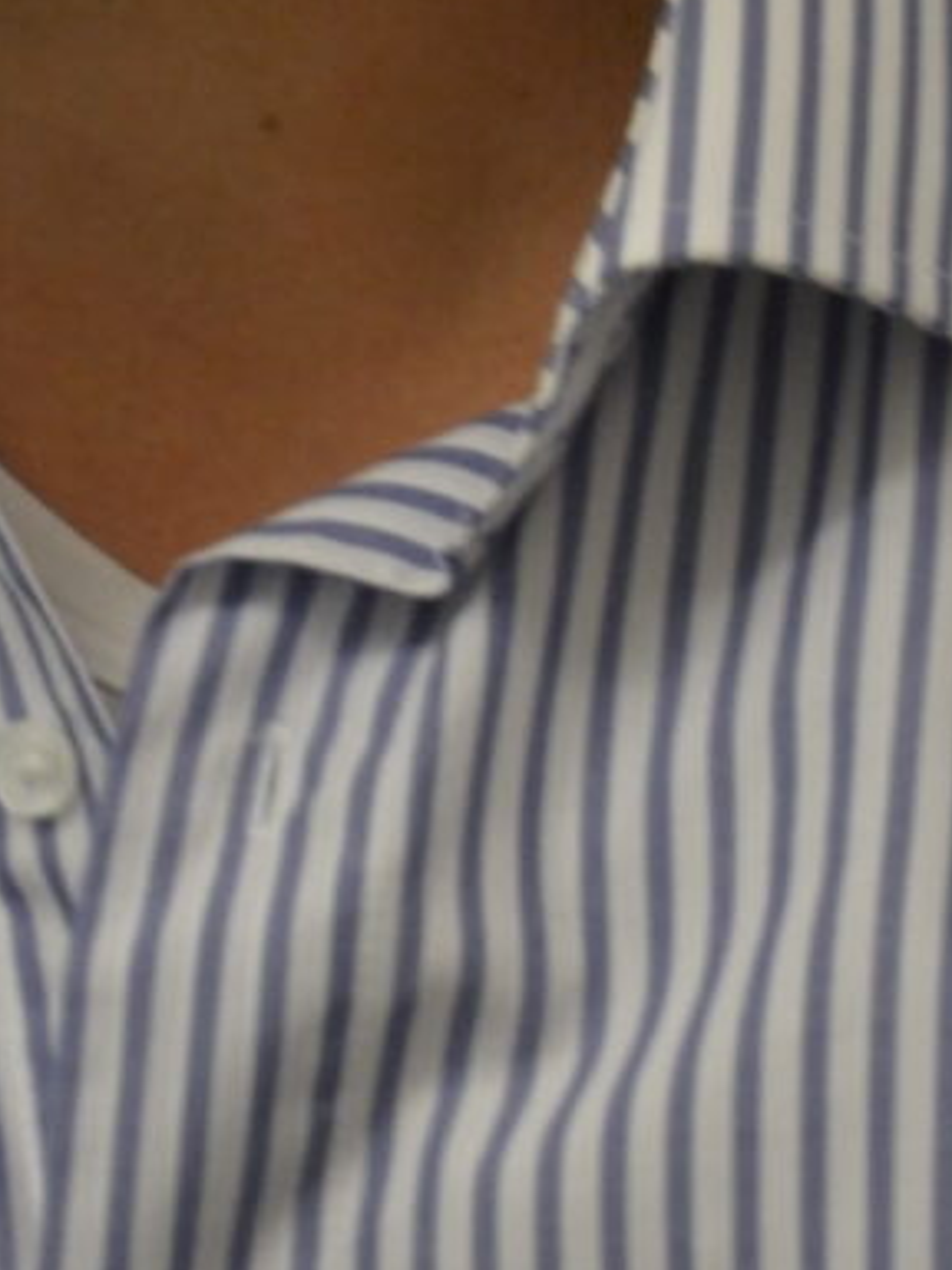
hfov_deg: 3.1
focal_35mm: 481
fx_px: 17638
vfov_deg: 4.1
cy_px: 270
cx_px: -959
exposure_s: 1/30
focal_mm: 50
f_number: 5
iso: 220
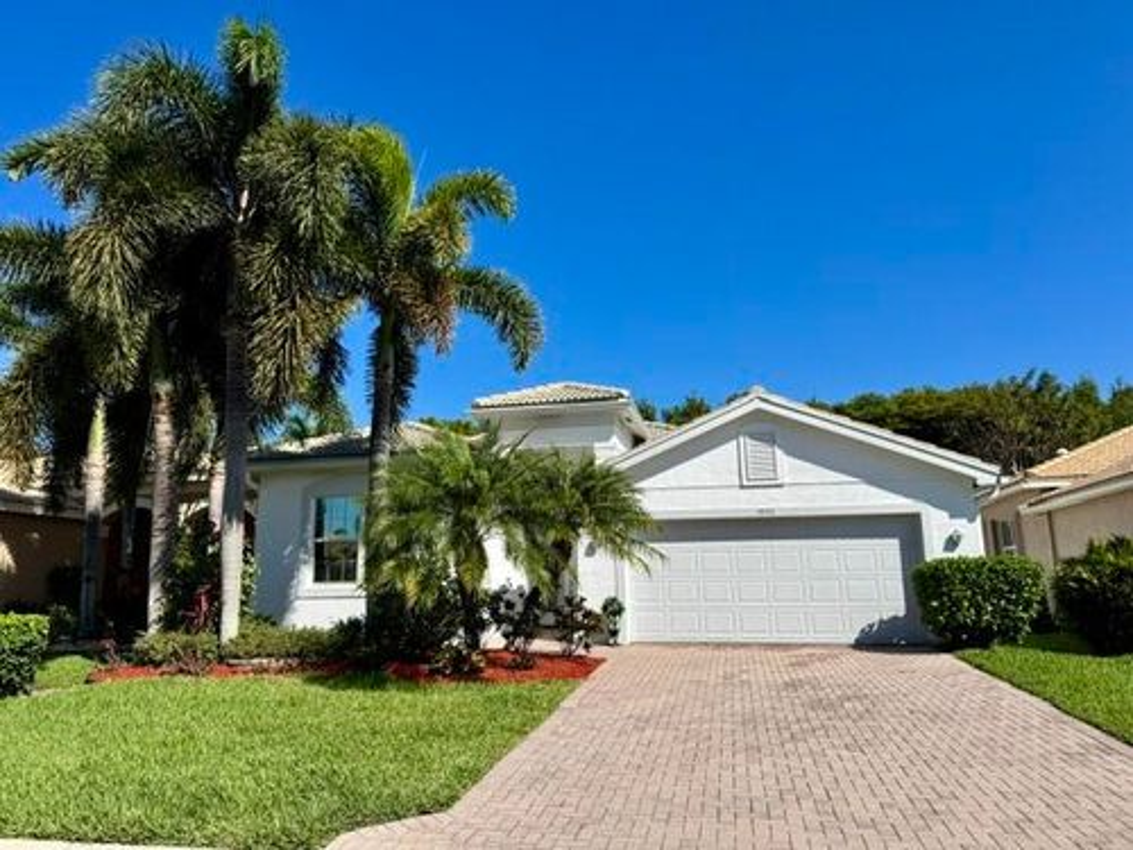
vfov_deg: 56.8
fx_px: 786
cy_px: 425
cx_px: 566
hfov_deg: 71.6
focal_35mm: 24
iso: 80
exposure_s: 1/6410
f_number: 1.78
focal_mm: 6.76
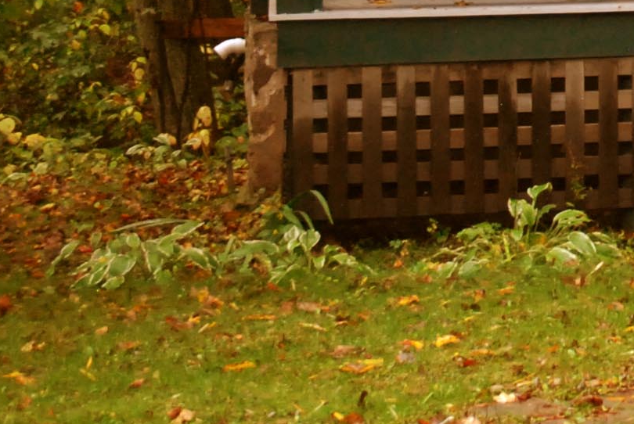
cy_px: -449
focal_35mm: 222
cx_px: 1155
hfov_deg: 8.8
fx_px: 3921
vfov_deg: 6.0
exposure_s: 1/60
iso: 800
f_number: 5
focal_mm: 31
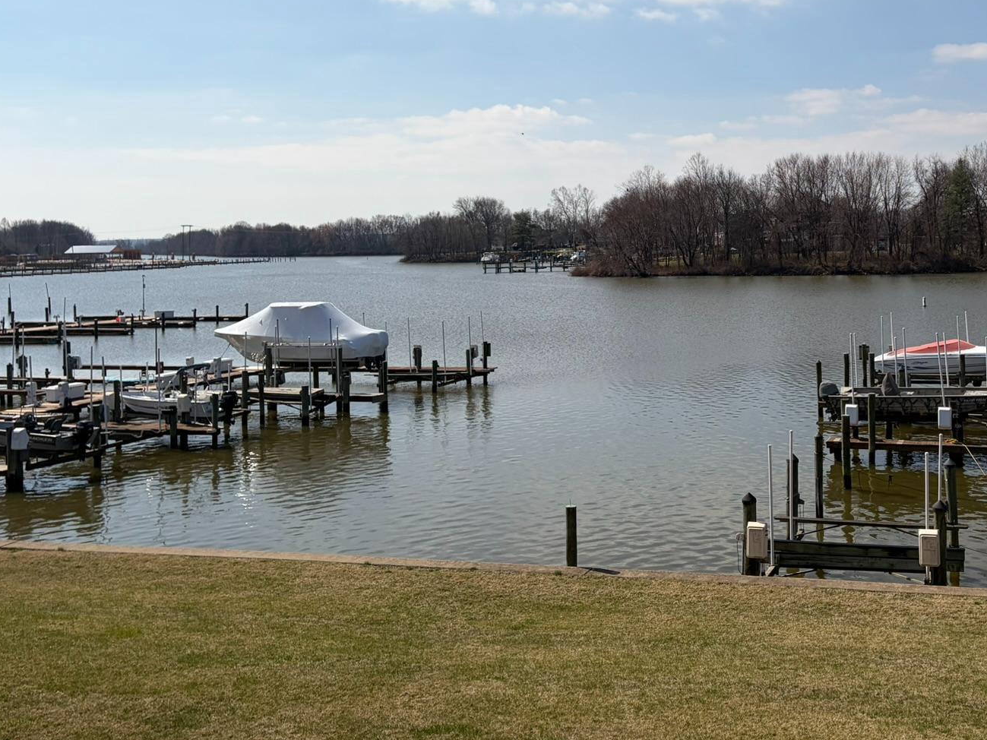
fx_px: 1169
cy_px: 248
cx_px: 701
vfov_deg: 34.8
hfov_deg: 44.7
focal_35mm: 41
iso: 50
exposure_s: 1/8850
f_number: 1.6
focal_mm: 5.96
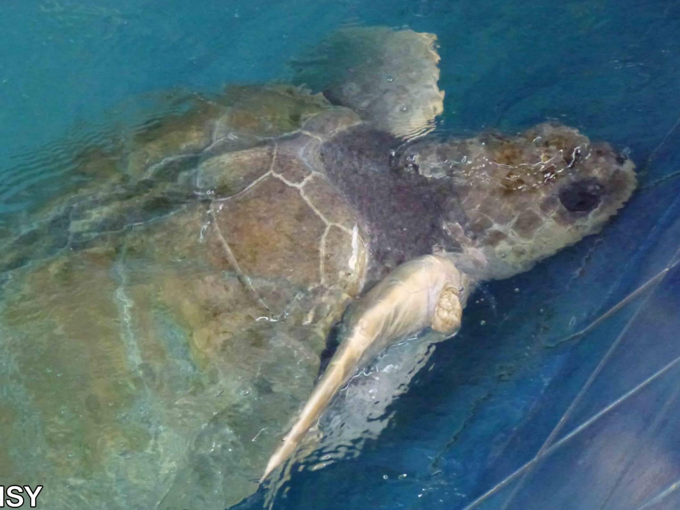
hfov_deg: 11.2
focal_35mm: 176
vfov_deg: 8.4
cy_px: 265
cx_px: 335
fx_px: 3457
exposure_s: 1/400
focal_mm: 30.1
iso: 1250
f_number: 5.4
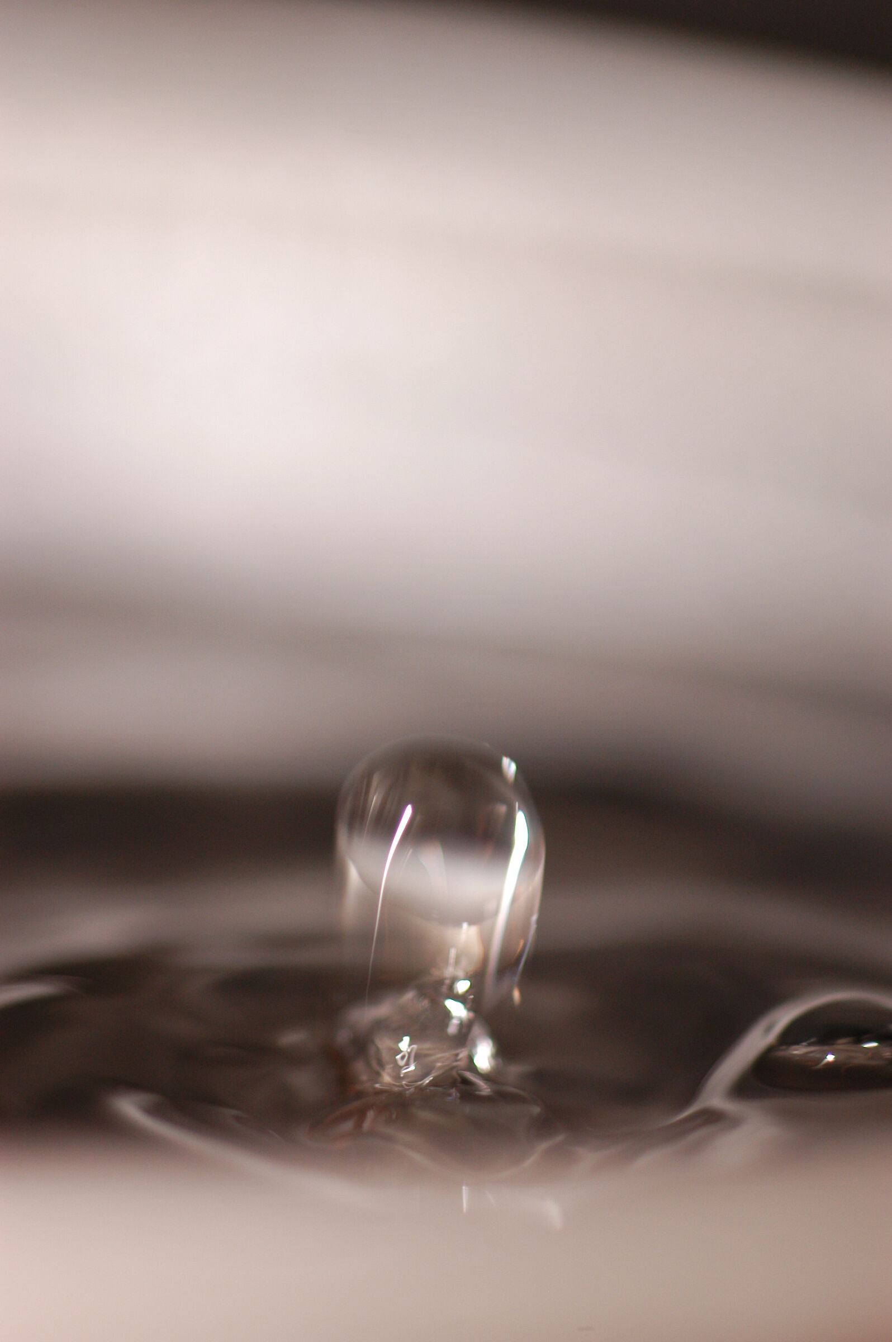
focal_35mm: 128
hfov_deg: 10.7
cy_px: 671
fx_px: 4747
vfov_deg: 16.1
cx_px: 446
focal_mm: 85
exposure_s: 1/25
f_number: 57
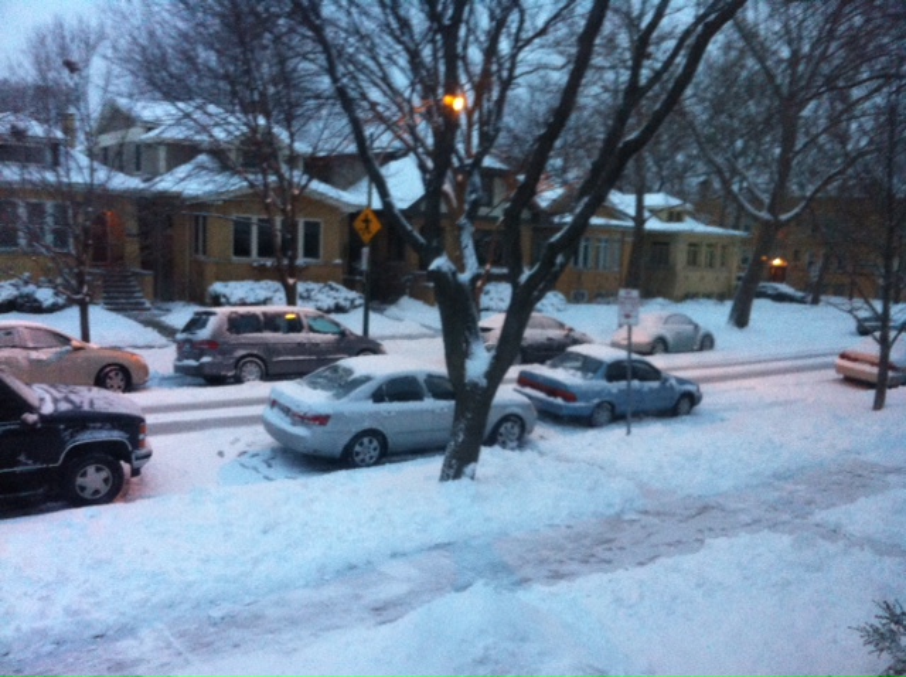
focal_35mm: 35
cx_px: 453
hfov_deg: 52.7
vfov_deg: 40.6
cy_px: 338
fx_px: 915
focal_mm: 3.85
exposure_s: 1/17
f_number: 2.8
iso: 250
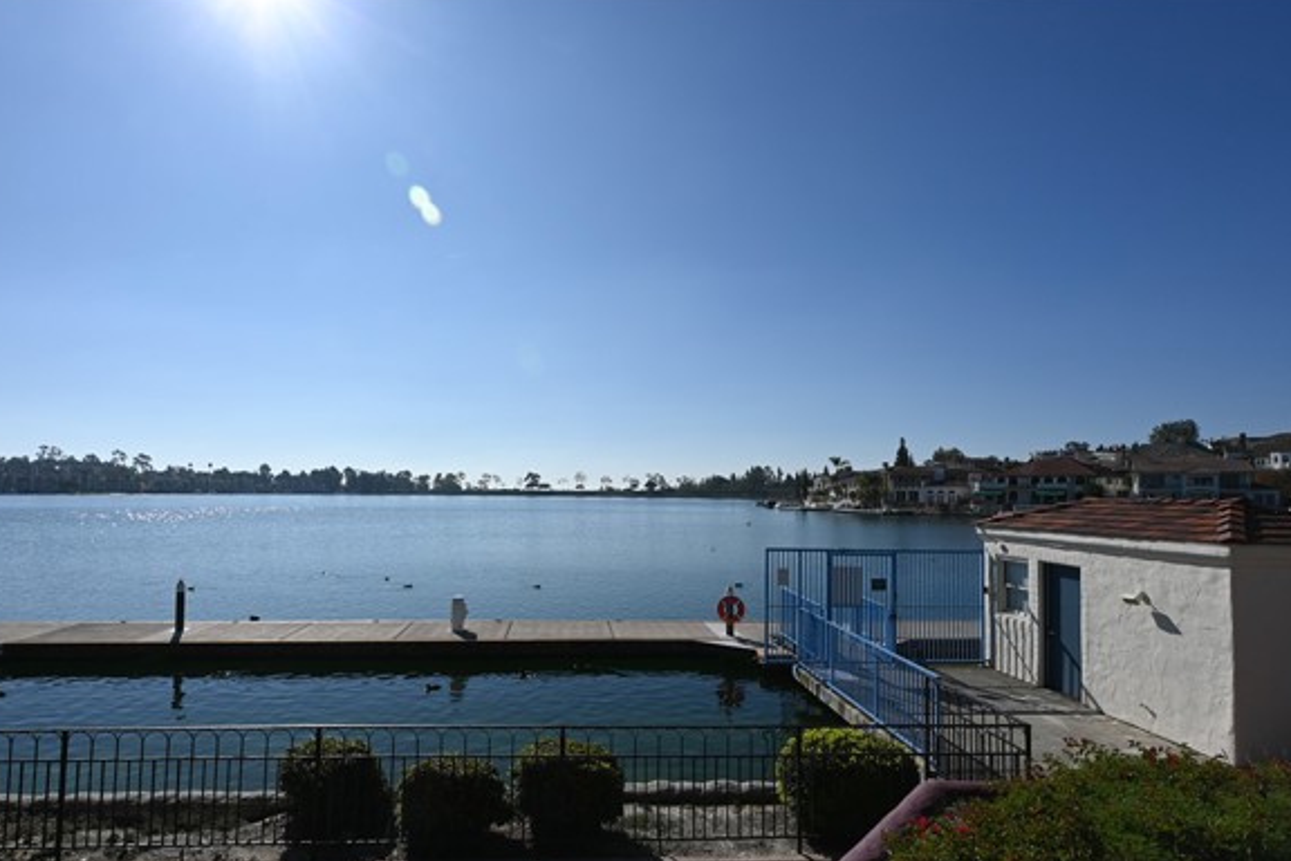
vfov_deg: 61.8
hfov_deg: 83.9
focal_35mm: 20
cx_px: 612
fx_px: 717
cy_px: 467
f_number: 9
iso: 100
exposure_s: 1/640
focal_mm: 12
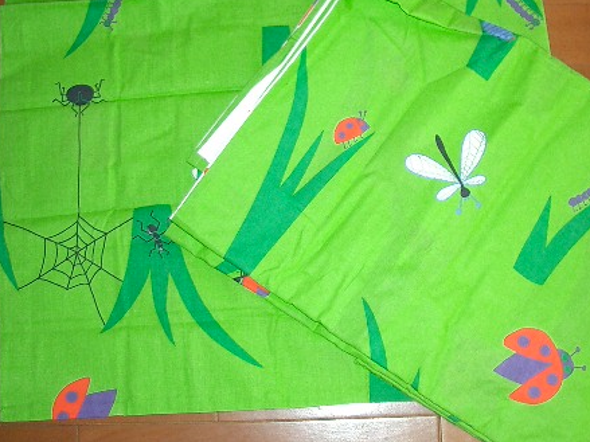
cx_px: 340
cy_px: 210
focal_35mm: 51
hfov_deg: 37.4
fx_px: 869
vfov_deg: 28.5
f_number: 2.6
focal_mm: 5.8
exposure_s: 1/40
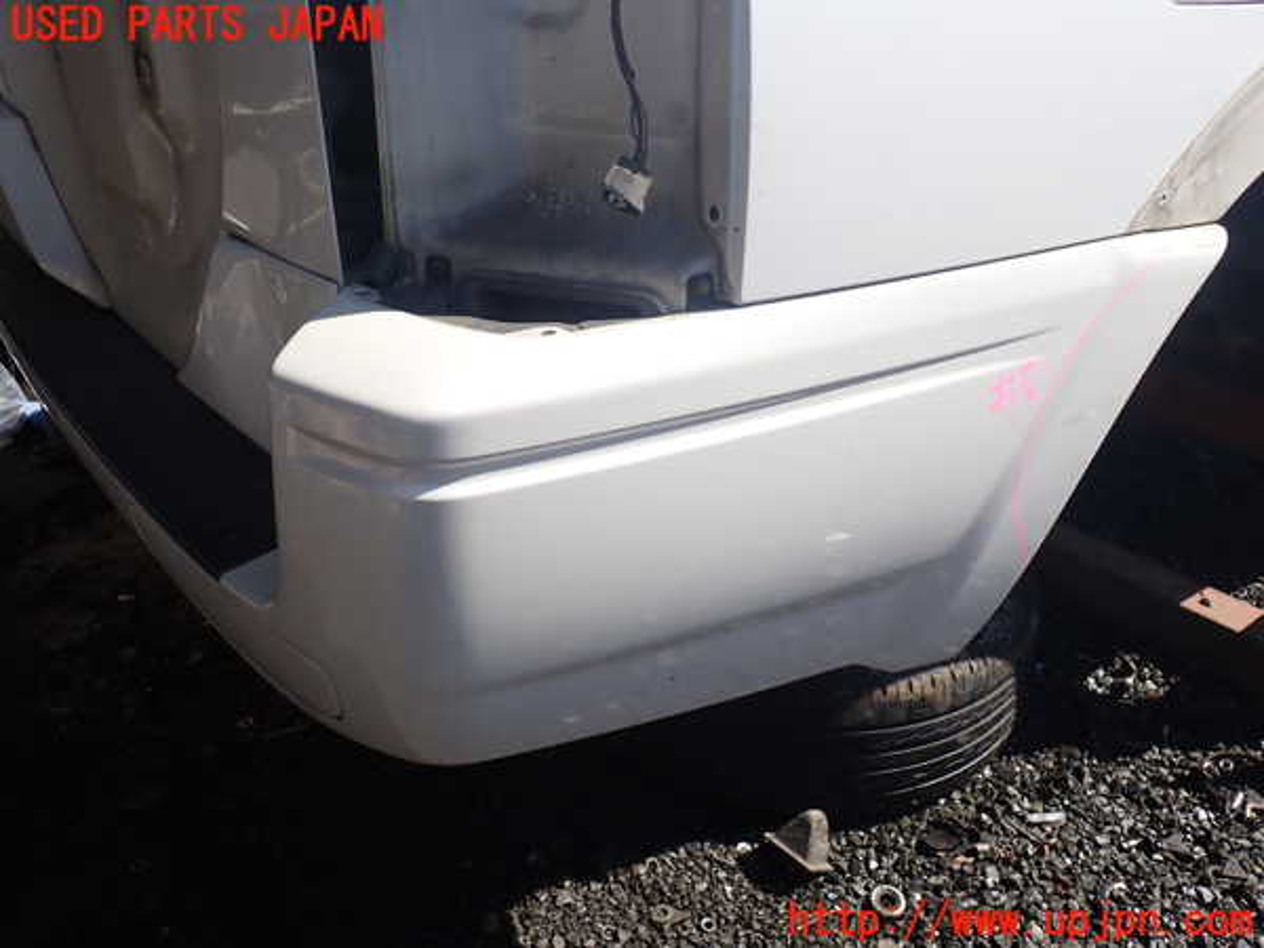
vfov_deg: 46.8
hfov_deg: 60.0
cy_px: 474
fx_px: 1095
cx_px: 632
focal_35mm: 30
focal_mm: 5.4
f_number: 3.2
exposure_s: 1/800
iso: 100
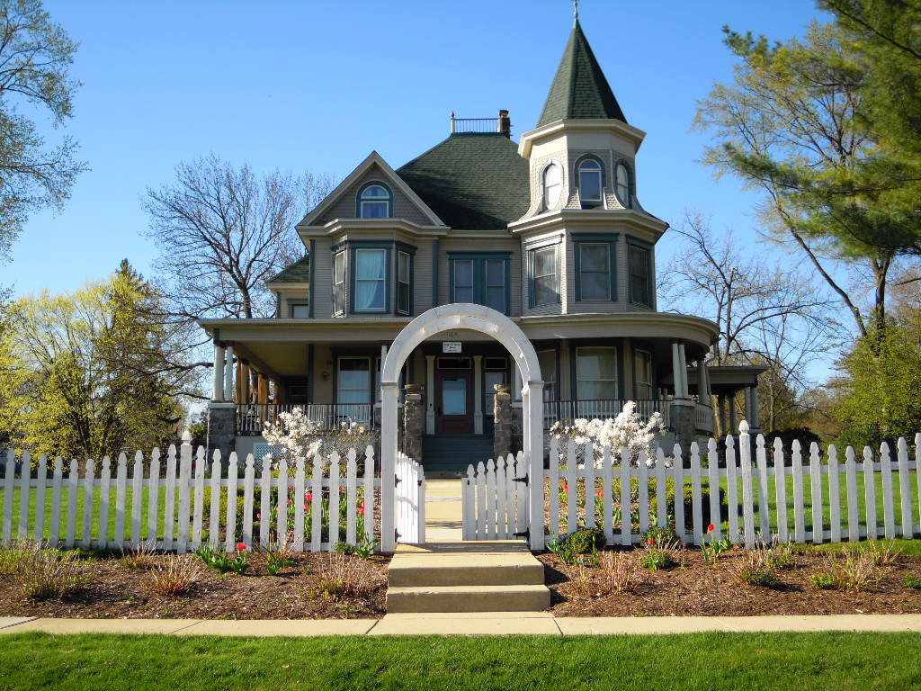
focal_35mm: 36
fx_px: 958
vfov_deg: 39.7
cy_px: 346
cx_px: 460
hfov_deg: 51.4
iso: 100
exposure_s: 1/640
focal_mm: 6.4
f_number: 3
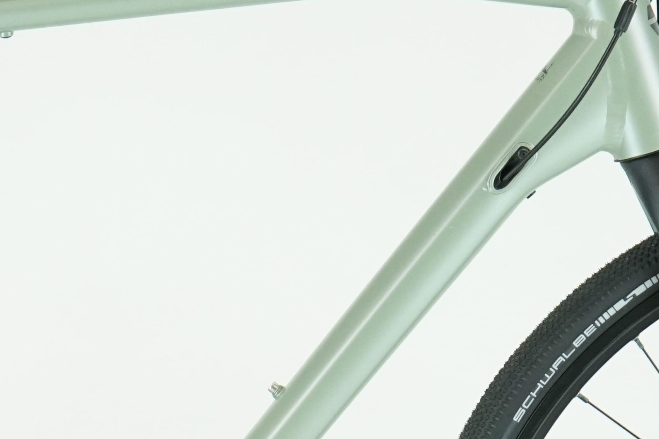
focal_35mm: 241
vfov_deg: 5.7
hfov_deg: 8.5
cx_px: 168
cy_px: 373
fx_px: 4411
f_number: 5.6
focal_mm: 64
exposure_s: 1/200
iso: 1600
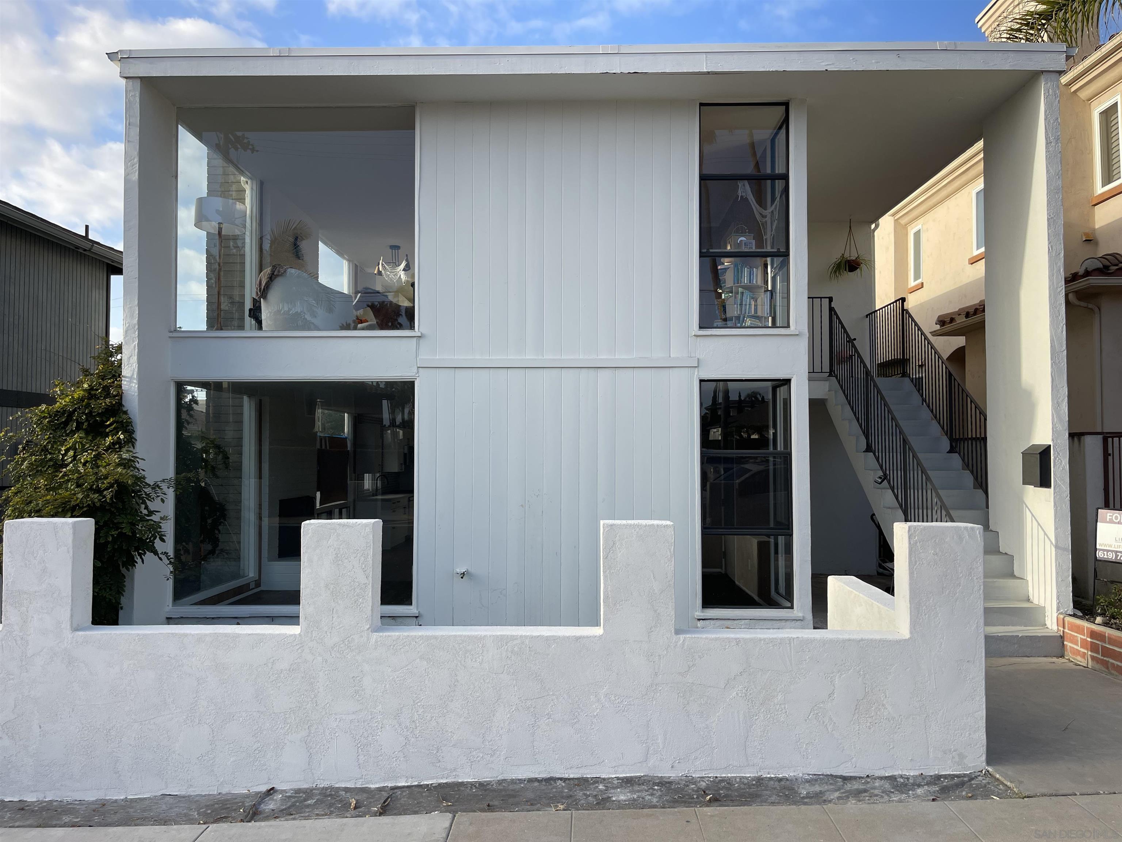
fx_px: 810
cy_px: 421
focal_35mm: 25
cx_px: 561
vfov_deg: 54.9
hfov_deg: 69.4
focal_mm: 5.1
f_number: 1.6
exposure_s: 1/1513
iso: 32
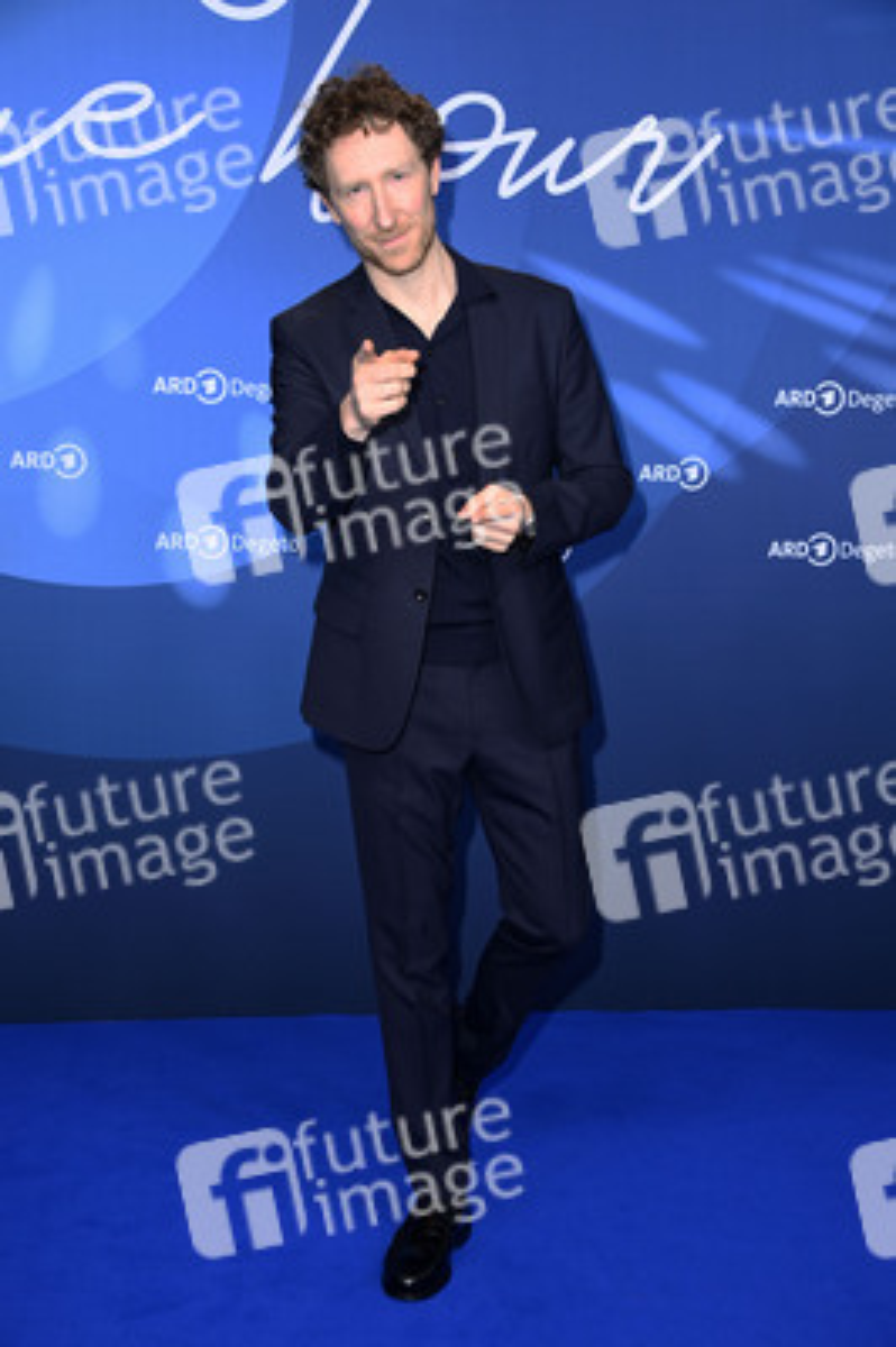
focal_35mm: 55
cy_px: 674
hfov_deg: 24.6
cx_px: 448
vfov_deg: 36.3
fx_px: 2057
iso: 1000
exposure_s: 1/250
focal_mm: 55
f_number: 5.6
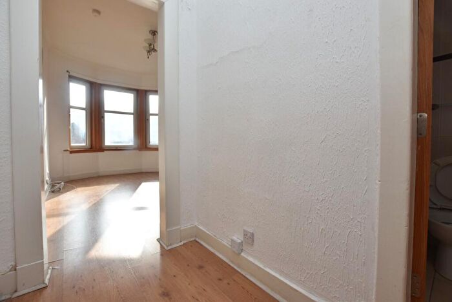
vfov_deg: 77.4
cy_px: 151
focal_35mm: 15
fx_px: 188
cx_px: 226
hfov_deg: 100.4
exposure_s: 1/125
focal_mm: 10
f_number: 5.6
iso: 100
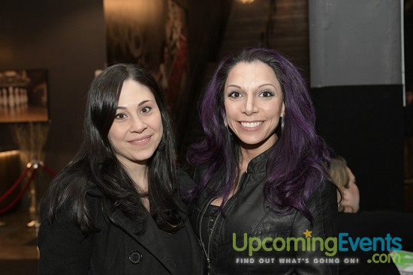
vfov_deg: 25.1
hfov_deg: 36.9
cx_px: 206
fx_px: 620
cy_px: 138
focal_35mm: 54
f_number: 4
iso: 2000
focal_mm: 36
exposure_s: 1/100
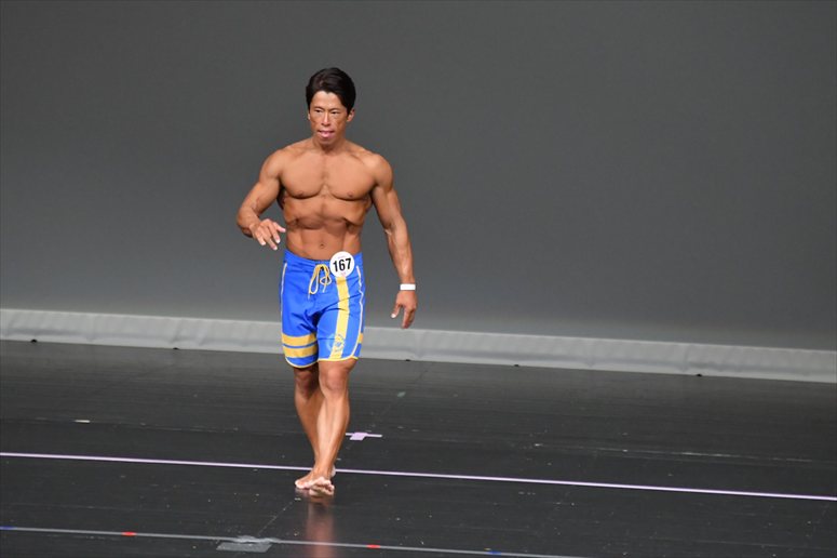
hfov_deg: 6.0
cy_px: 279
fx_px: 8017
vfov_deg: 4.0
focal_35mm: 345
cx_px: 418
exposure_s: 1/400
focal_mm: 230
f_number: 5.6
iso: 5000
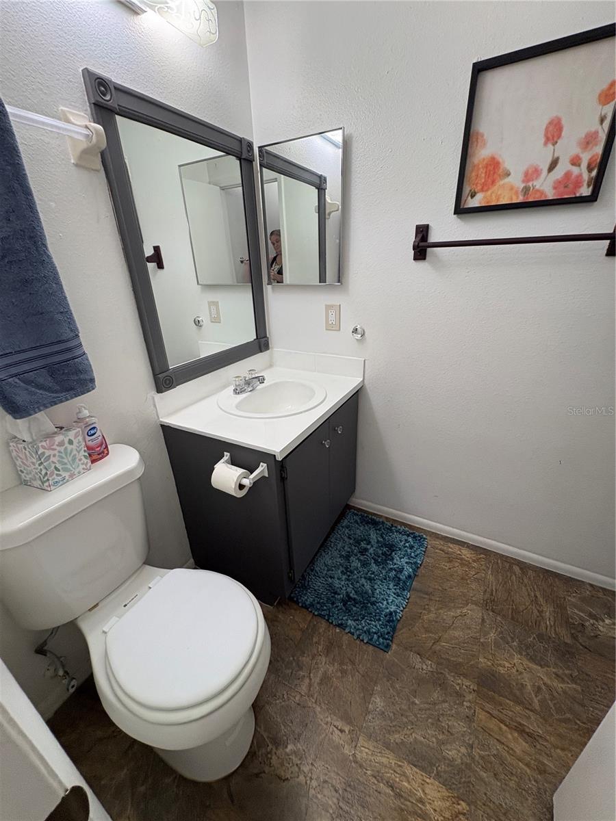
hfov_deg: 85.7
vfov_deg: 102.1
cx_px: 308
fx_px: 332
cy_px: 410
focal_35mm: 14
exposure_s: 1/120
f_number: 2.2
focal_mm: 2.22
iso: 160
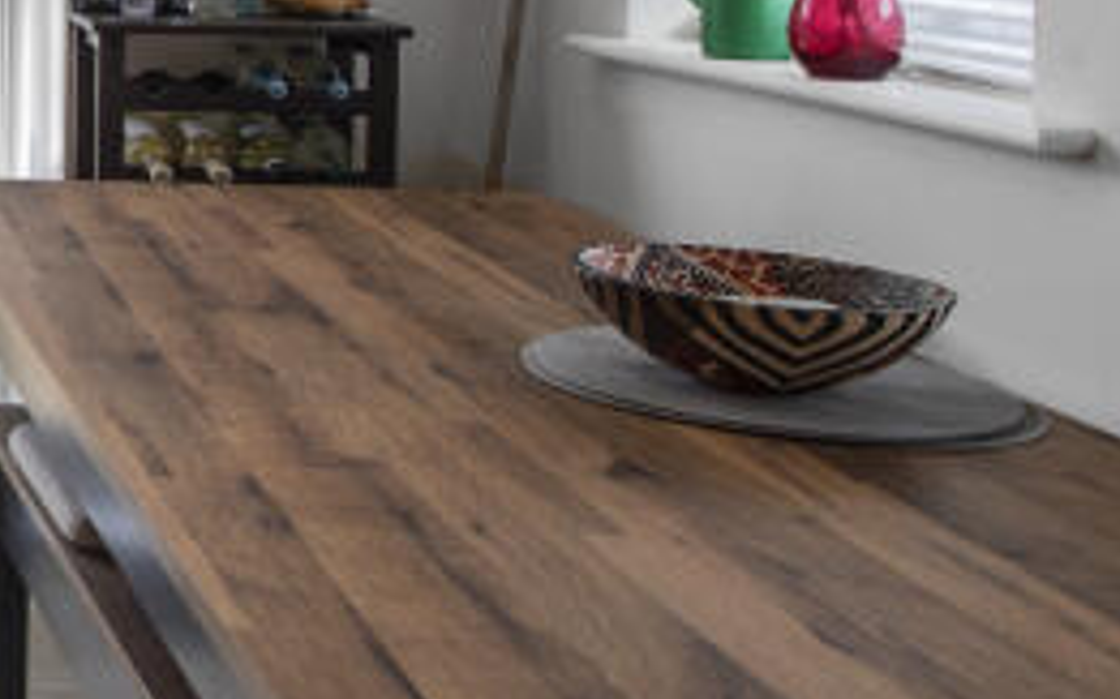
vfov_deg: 19.4
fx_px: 1831
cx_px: -657
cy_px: -292
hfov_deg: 24.4
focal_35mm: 60
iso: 100
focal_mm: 15
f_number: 16
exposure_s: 1/10
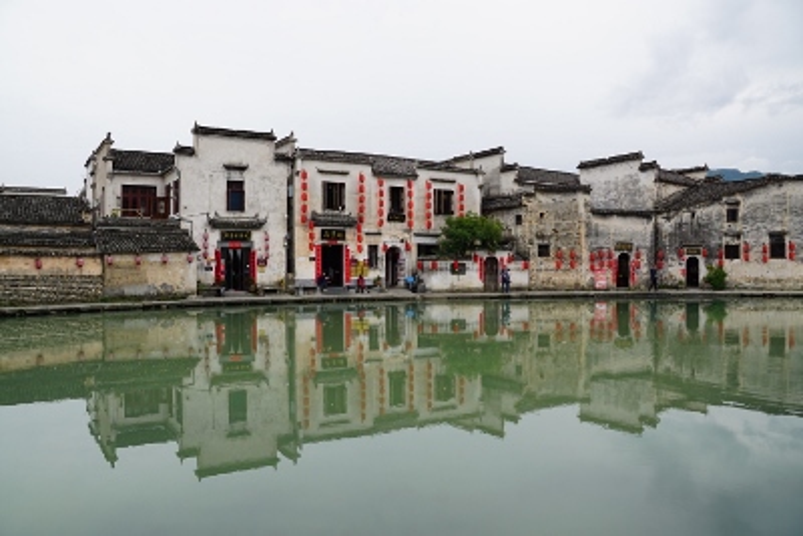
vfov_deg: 48.0
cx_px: 402
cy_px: 268
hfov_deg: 67.4
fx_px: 602
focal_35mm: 27
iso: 100
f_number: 9
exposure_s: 1/125
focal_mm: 18
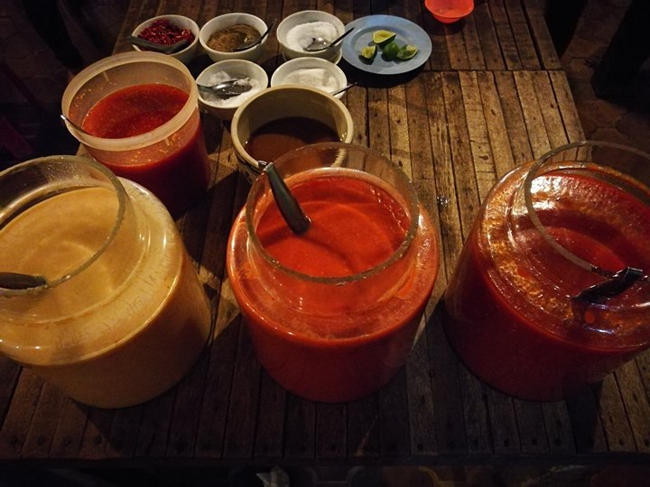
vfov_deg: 51.4
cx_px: 325
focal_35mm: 27
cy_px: 244
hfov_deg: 65.3
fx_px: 507
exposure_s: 1/16.7
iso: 3200
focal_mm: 4.5
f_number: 2.2
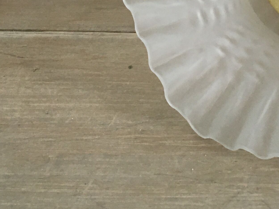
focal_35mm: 94
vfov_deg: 15.2
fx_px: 758
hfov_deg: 20.6
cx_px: 222
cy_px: -35
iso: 50
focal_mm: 4.15
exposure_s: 1/33
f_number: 2.2
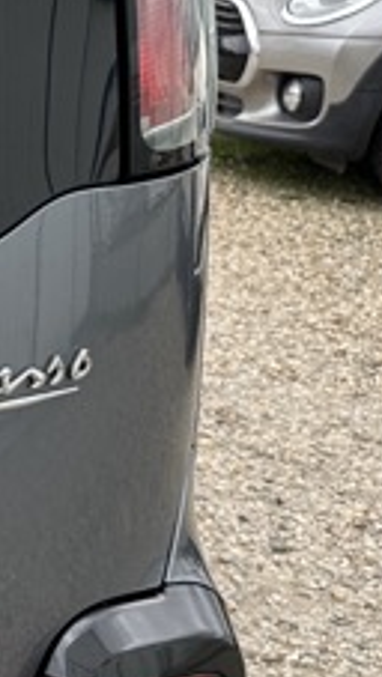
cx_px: -624
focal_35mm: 92
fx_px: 1654
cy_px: 352
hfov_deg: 10.6
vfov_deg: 23.2
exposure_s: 1/127
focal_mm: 6.86
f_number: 1.78
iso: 64
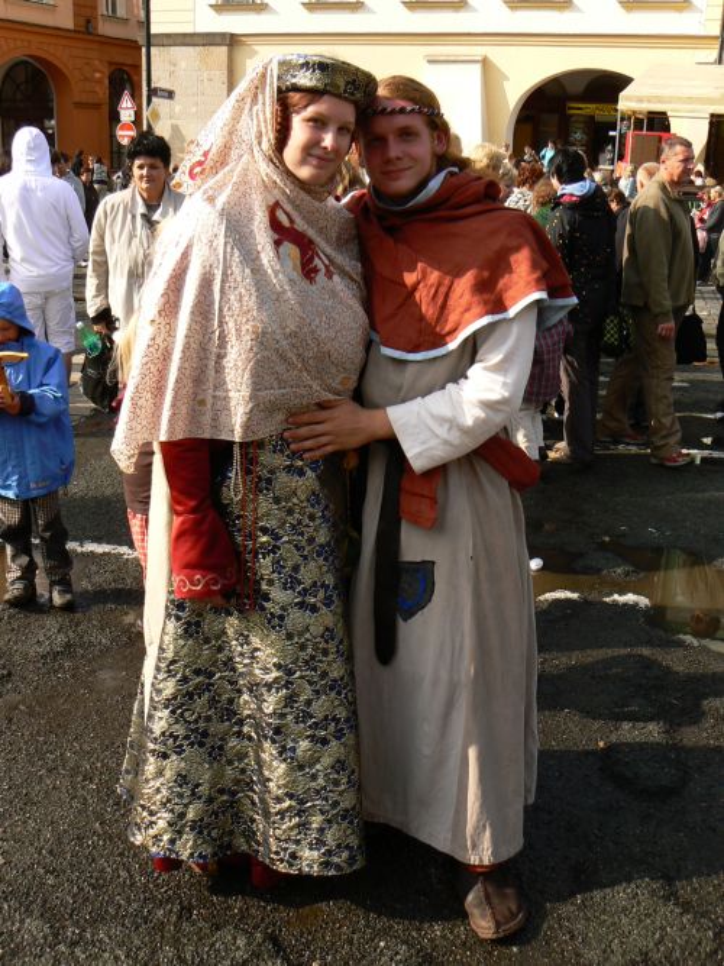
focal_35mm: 36
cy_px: 483
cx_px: 362
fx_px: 1004
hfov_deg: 39.6
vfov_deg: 51.4
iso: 80
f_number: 5.6
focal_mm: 6
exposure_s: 1/250
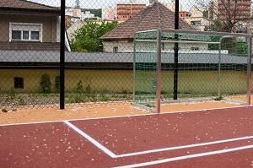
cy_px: 59
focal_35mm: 48
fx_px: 337
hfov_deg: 41.1
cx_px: 144
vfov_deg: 27.8
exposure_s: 1/800
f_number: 2.8
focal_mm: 24
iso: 110
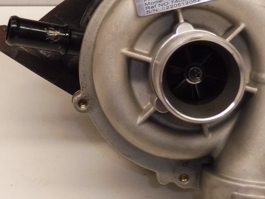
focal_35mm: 93
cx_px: 136
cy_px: 75
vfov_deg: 15.9
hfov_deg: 21.1
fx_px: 712
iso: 200
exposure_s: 1/80
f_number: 3.5
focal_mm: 6.1
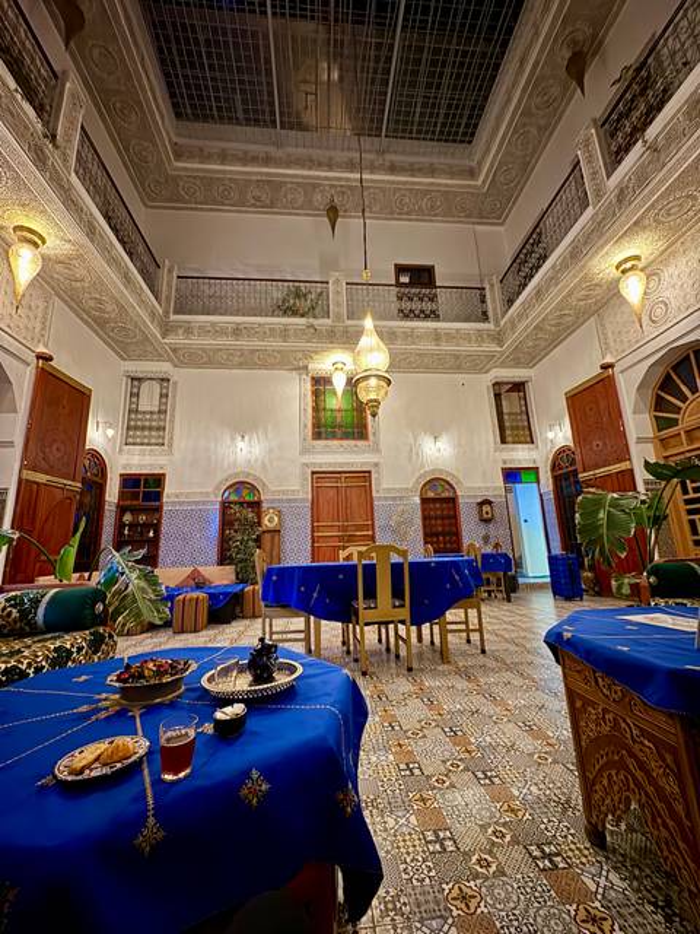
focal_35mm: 14
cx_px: 350
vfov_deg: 102.1
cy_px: 467
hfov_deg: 85.7
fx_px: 377
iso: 1600
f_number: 2.2
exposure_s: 1/13
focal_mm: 2.22
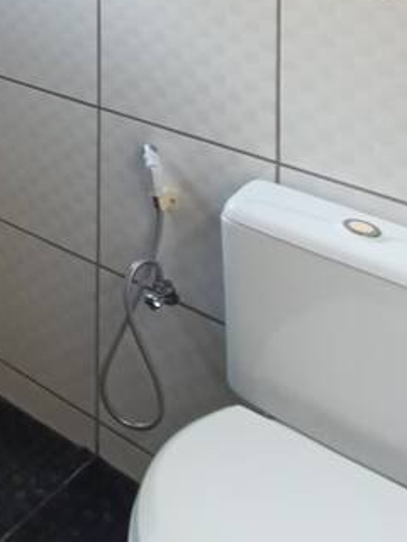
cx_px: -261
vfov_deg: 28.2
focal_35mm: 54
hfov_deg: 21.1
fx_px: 847
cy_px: -190
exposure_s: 1/60
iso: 320
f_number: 2.2
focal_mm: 1.65
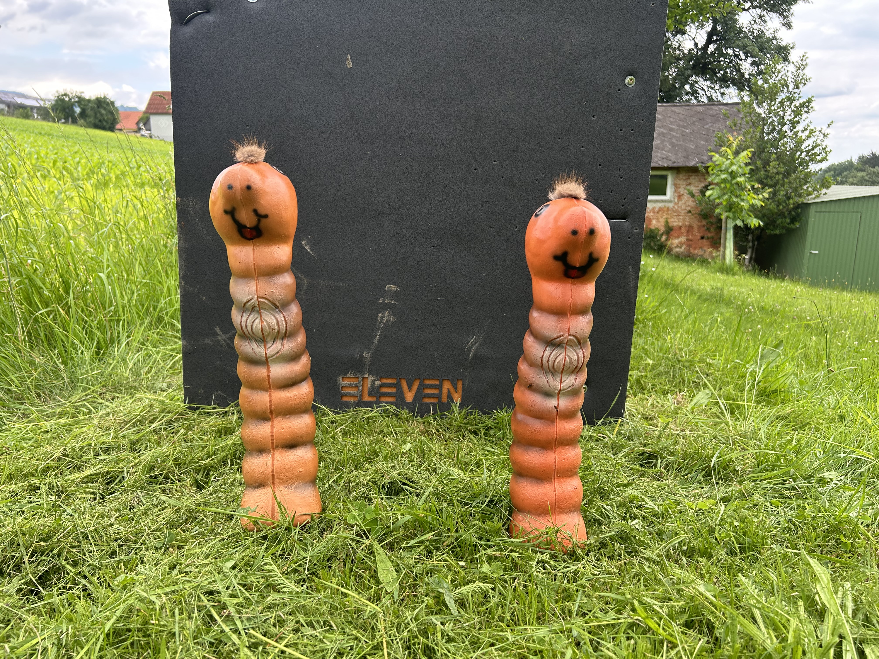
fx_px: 660
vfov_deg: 53.1
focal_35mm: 26
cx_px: 440
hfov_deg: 67.3
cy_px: 330
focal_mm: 5.7
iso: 50
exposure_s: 1/493
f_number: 1.5
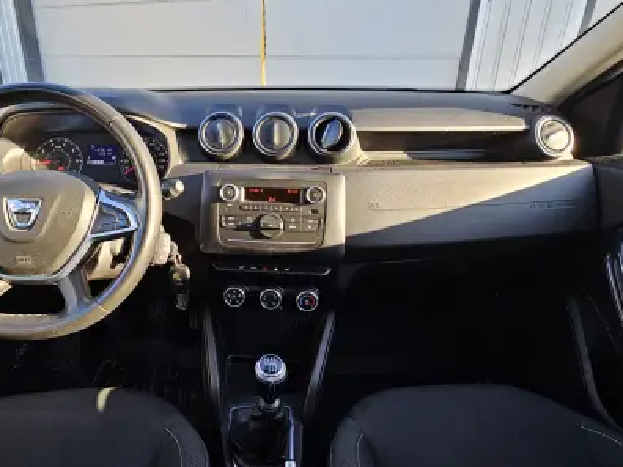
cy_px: 208
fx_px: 378
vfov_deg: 63.3
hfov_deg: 78.2
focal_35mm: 21
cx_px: 255
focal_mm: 2.2
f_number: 2.2
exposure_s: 1/102
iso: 50
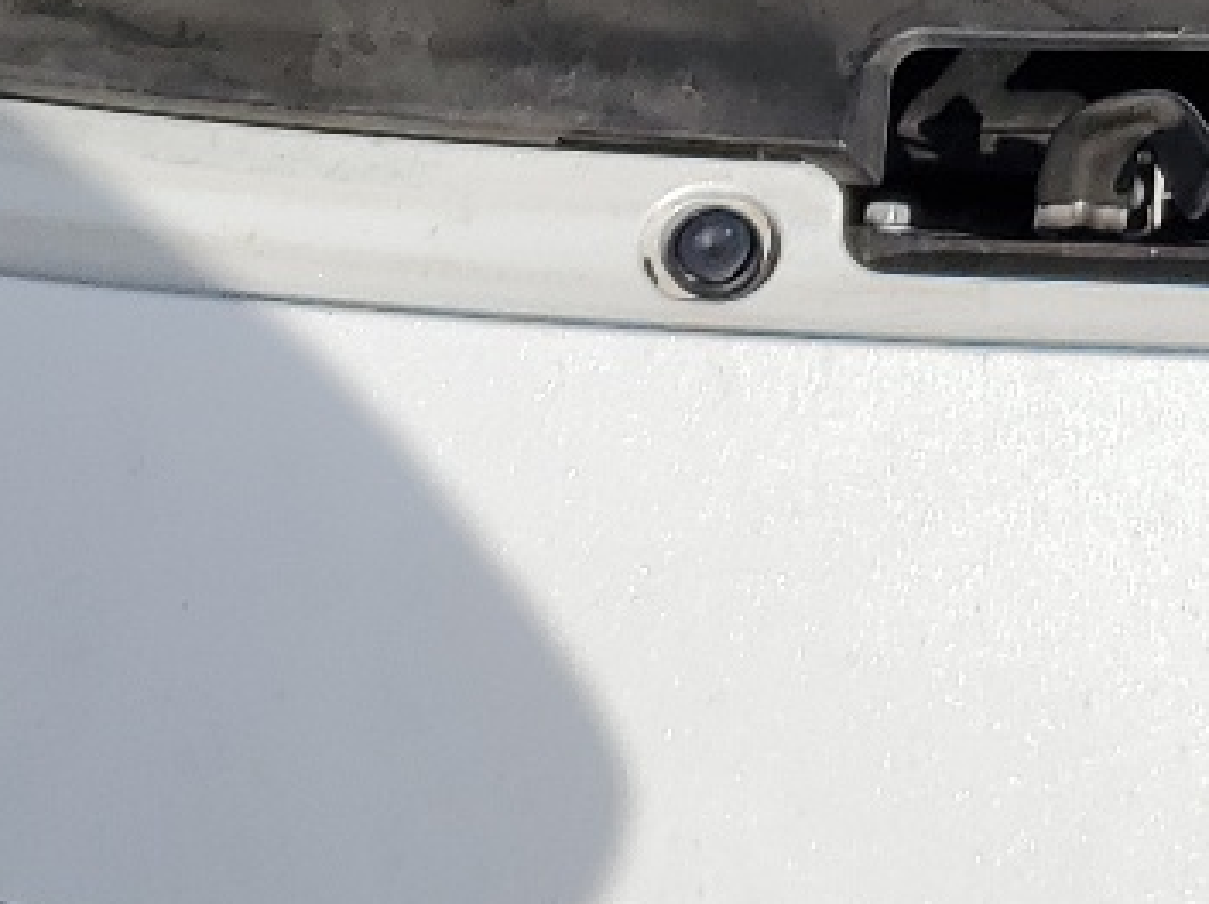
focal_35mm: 118
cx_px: 1305
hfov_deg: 16.3
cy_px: -1024
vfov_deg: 11.1
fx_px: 4117
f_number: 1.5
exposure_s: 1/5000
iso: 50
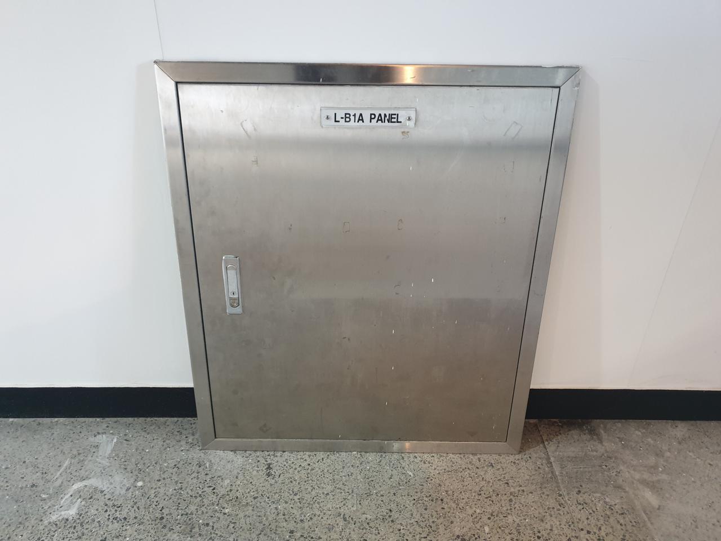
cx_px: 360
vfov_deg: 53.1
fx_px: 542
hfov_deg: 67.3
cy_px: 270
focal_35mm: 26
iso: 320
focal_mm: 4.3
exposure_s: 1/60
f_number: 1.5
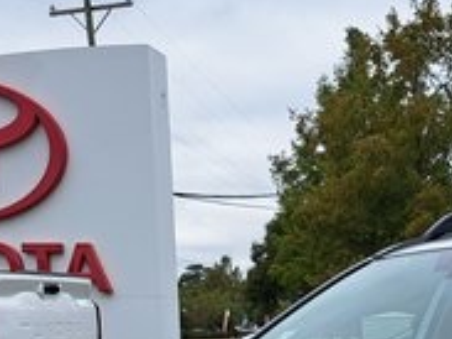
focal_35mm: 84
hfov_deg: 22.7
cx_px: 405
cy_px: 549
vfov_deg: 15.7
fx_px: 1096
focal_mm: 5.23
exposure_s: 1/473
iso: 50
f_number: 1.8
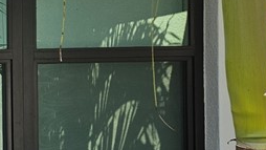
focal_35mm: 101
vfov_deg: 12.0
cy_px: 104
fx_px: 713
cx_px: -258
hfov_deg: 16.4
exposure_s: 1/361
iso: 25
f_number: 1.8
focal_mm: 5.4
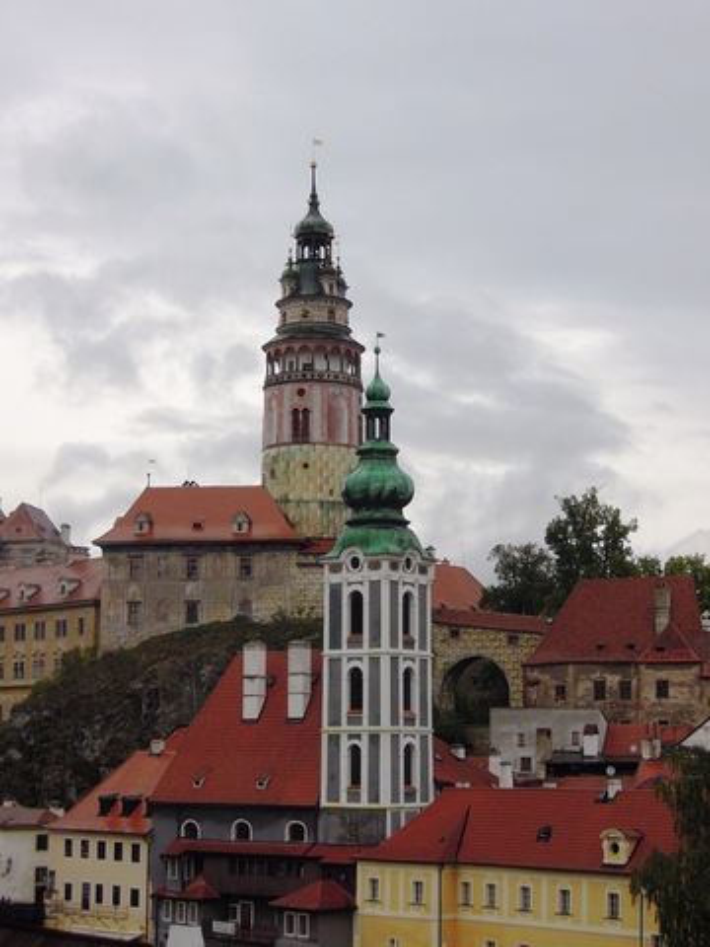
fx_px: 1914
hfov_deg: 21.0
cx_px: 355
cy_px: 474
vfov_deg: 27.8
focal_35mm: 70
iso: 160
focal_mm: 12.5
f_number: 4.5
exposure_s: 1/400
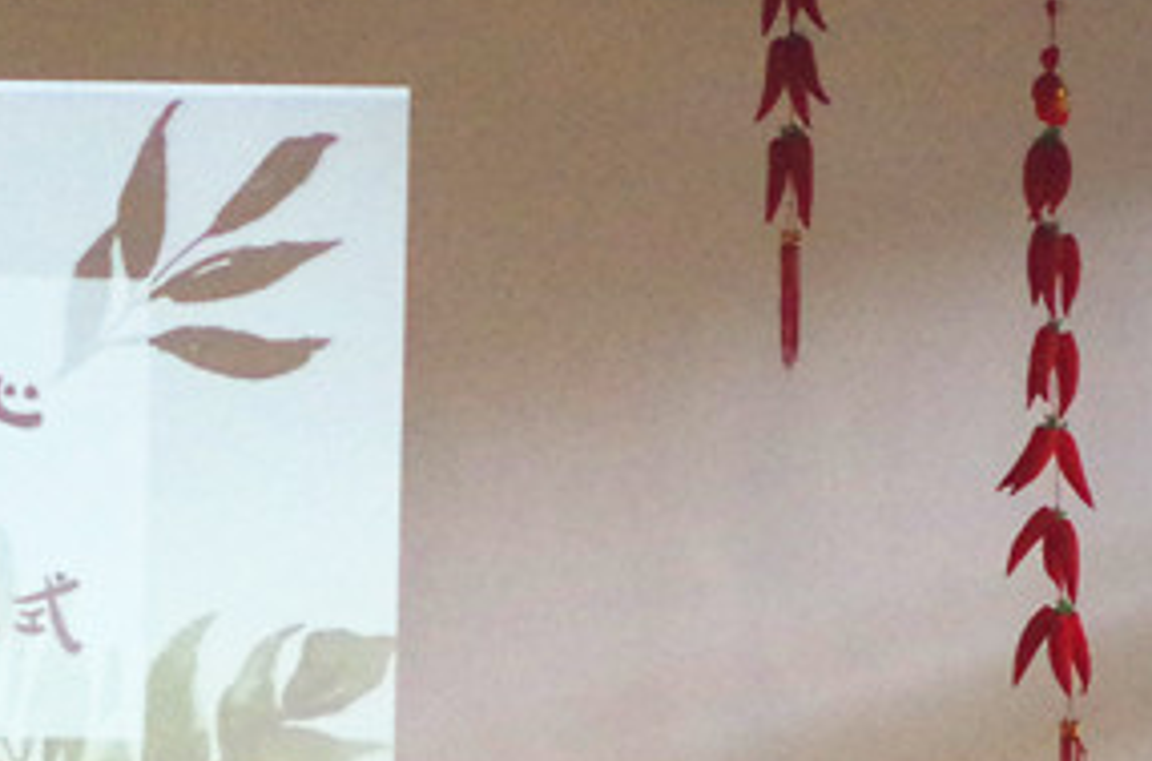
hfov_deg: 12.0
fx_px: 5361
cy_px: 525
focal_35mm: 168
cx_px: -218
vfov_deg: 8.1
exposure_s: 1/160
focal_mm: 40
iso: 3200
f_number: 5.6
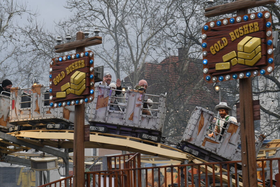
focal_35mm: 105
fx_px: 817
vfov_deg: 13.0
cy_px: 94
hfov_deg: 19.5
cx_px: 140
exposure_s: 1/200
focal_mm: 70
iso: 400
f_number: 8
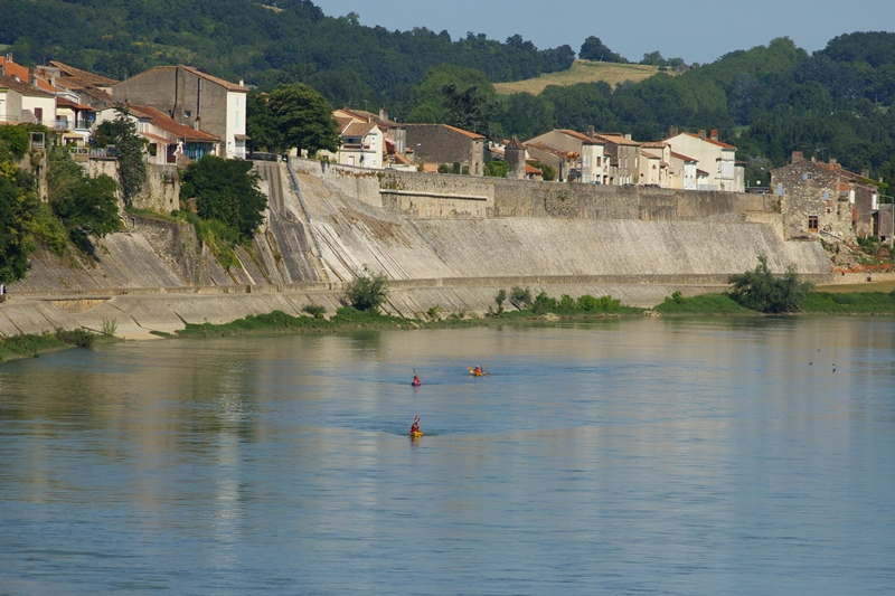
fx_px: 7829
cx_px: 448
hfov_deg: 6.5
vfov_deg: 4.4
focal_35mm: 315
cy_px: 298
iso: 200
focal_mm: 210
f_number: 8
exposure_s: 1/750
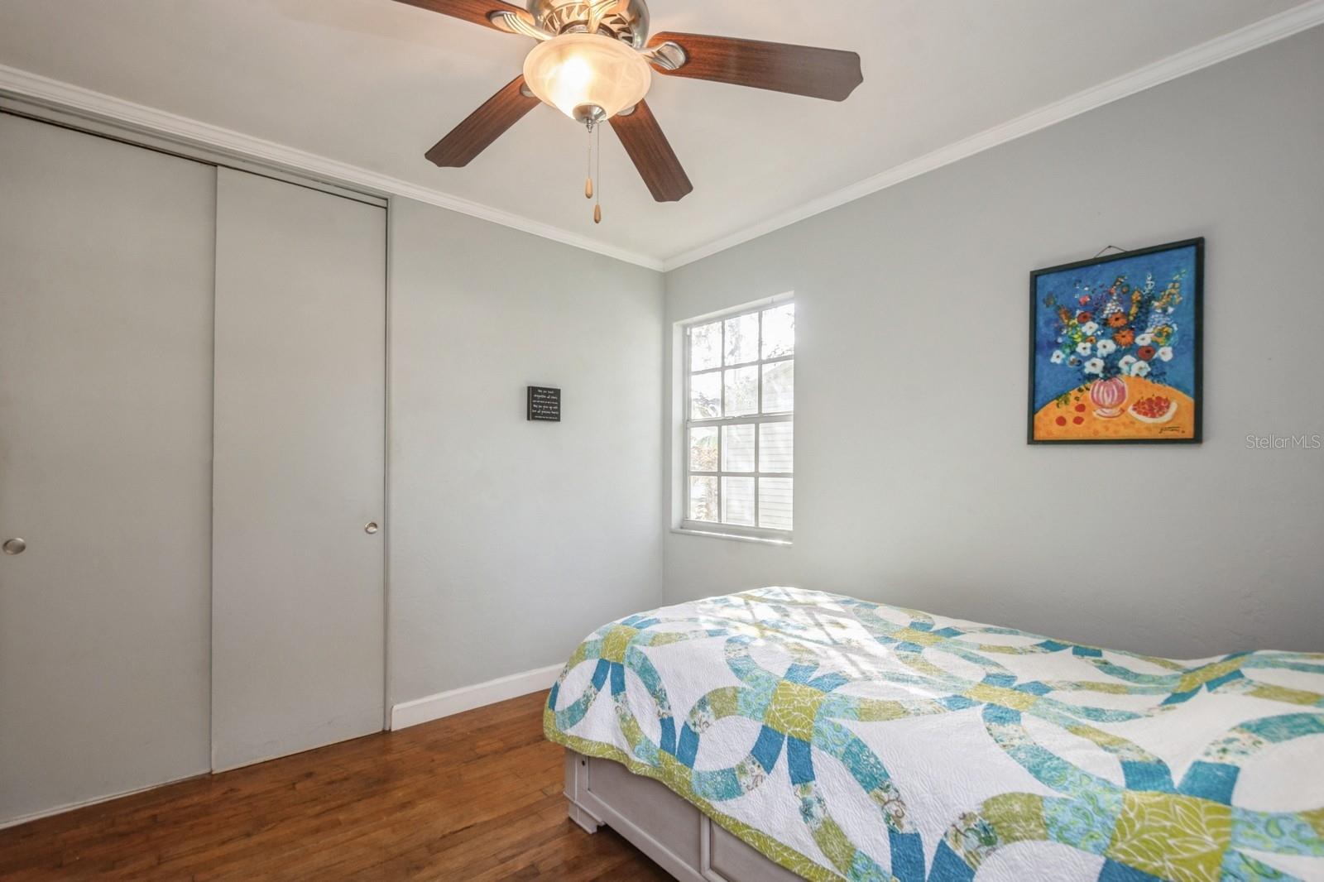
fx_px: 552
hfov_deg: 100.4
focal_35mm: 15
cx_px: 662
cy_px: 441
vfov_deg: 77.3
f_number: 8
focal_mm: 10
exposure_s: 1/20
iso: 200
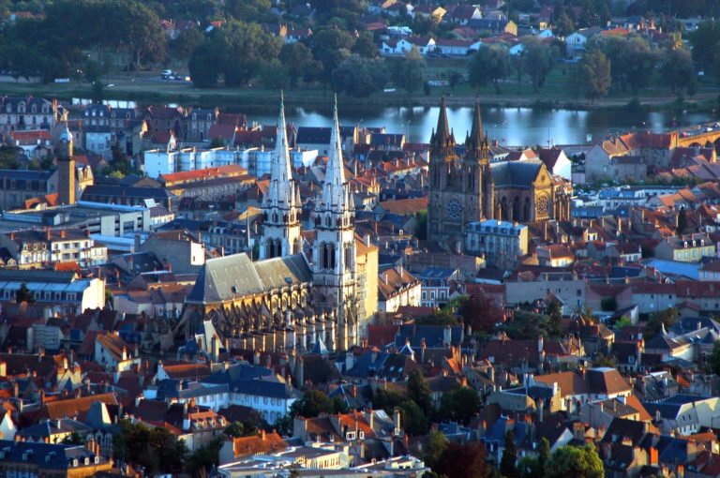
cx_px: 360
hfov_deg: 5.5
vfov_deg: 3.7
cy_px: 239
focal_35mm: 375
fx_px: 7490
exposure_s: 1/160
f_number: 8
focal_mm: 250
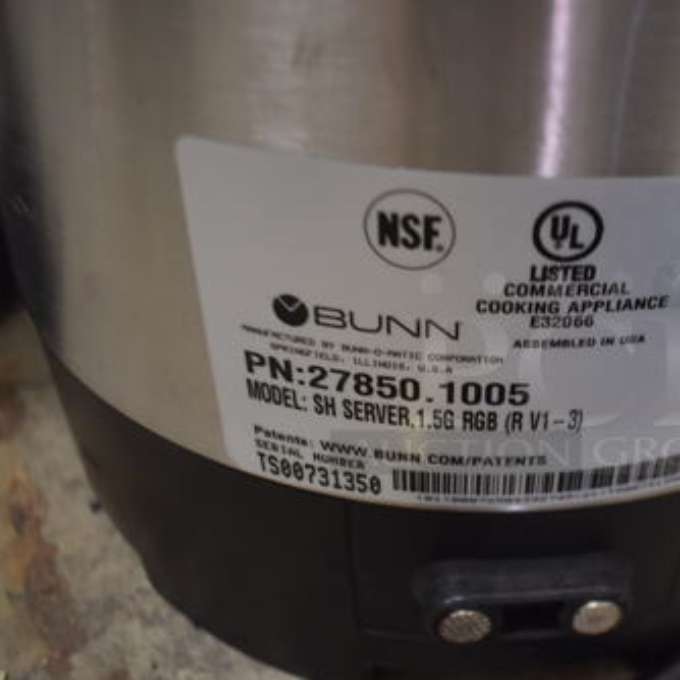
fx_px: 933
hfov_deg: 38.3
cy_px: 366
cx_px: 558
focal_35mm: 42
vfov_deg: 40.0
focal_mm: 18
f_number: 3.5
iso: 720
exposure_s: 1/30
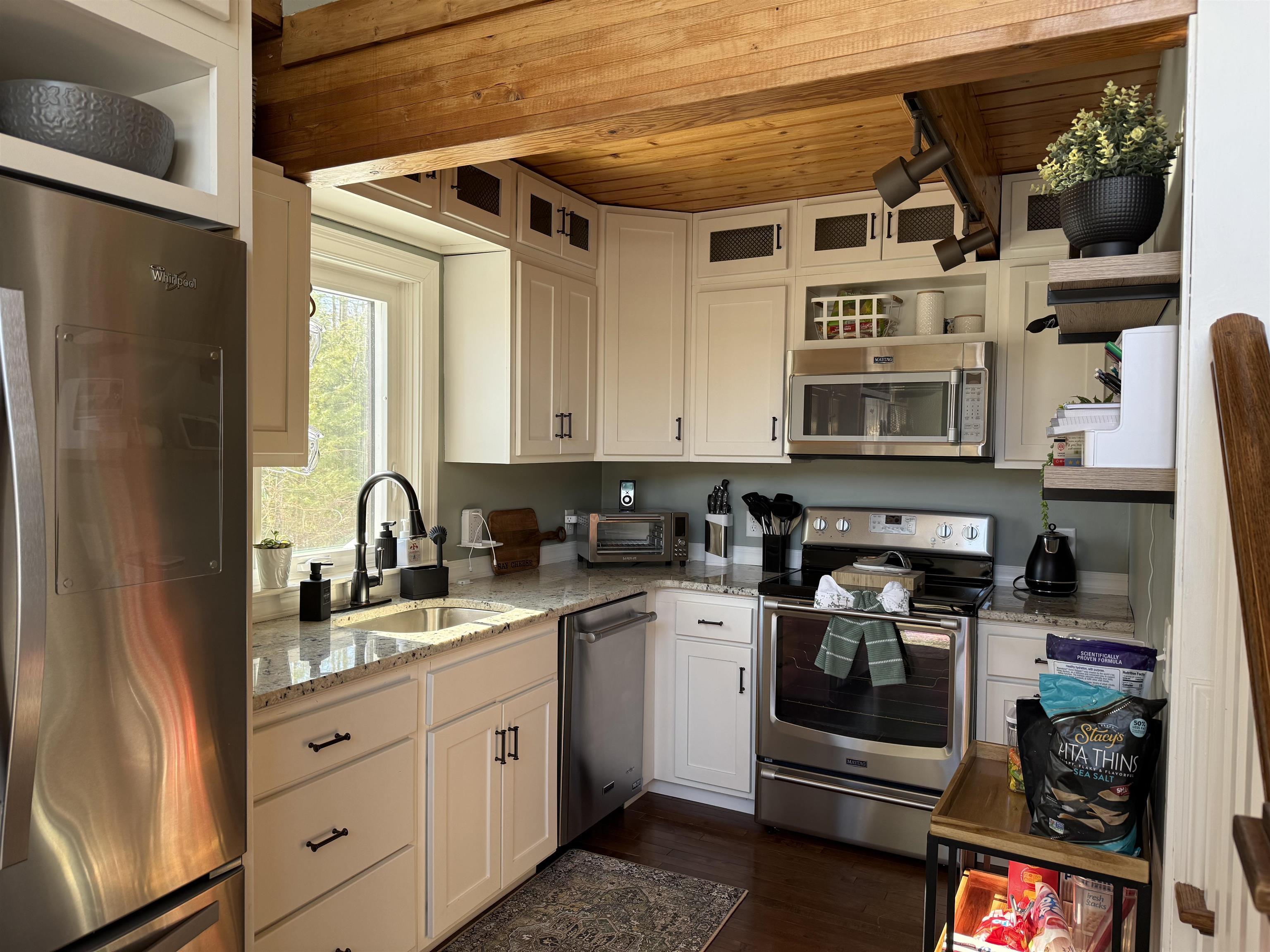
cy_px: 476
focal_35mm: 24
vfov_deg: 56.8
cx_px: 635
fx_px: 881
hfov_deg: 71.6
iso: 100
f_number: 1.78
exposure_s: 1/154
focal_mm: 6.76
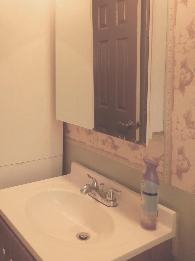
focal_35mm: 35
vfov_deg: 51.8
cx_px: 67
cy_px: 91
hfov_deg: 40.3
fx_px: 263
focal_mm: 4.5
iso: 200
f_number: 3.4
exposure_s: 1/30
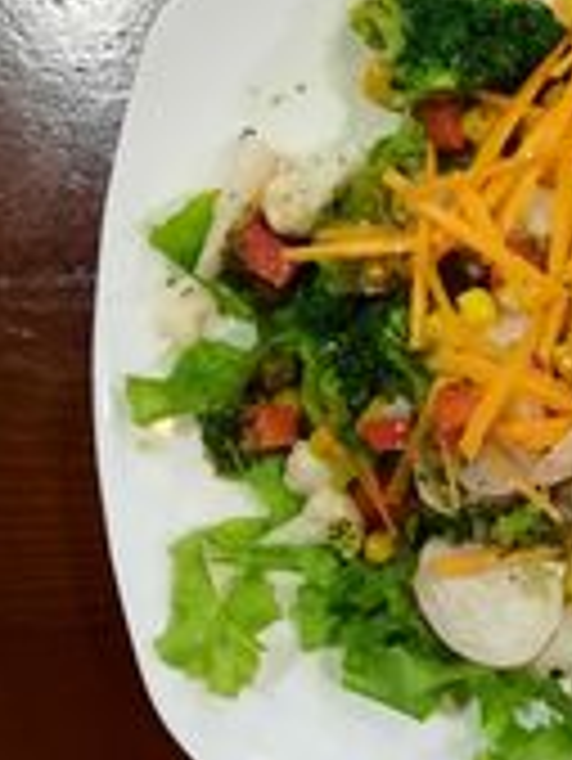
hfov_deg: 22.5
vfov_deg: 30.6
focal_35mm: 63
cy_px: 286
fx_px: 1386
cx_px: 563
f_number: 2
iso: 500
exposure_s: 1/25
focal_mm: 4.6
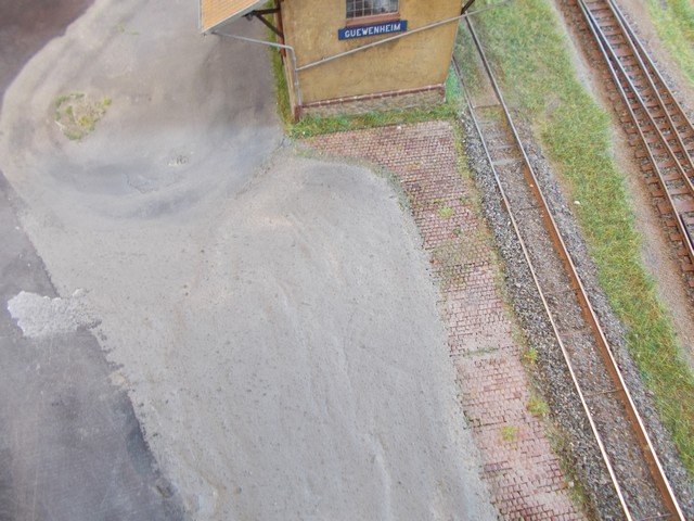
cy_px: 260
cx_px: 347
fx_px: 521
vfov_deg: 53.1
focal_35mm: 26
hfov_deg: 67.3
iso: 160
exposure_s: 1/25
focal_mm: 4.6
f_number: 3.2
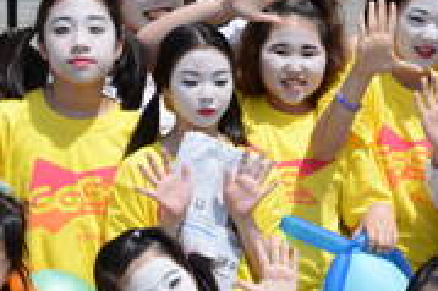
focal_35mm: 182
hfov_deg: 11.0
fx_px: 2212
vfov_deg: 7.5
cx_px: 592
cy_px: 302
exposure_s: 1/250
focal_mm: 56
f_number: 11
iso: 200
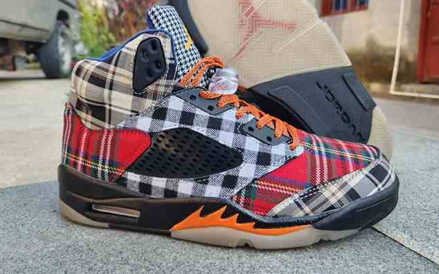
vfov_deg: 49.0
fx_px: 299
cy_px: 110
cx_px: 220
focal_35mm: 25
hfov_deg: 72.6
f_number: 1.8
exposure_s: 1/180
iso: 25
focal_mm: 5.4
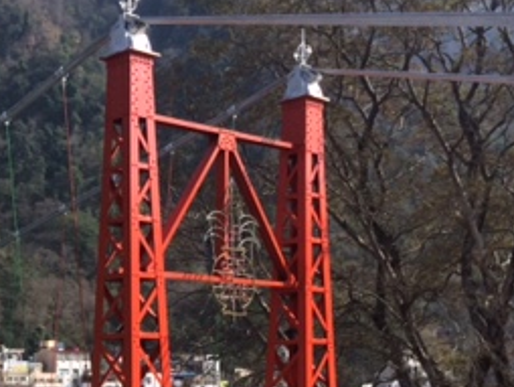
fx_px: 1085
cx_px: -30
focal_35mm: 73
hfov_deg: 25.0
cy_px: 442
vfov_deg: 19.2
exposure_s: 1/1466
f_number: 2.2
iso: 32
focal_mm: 4.15
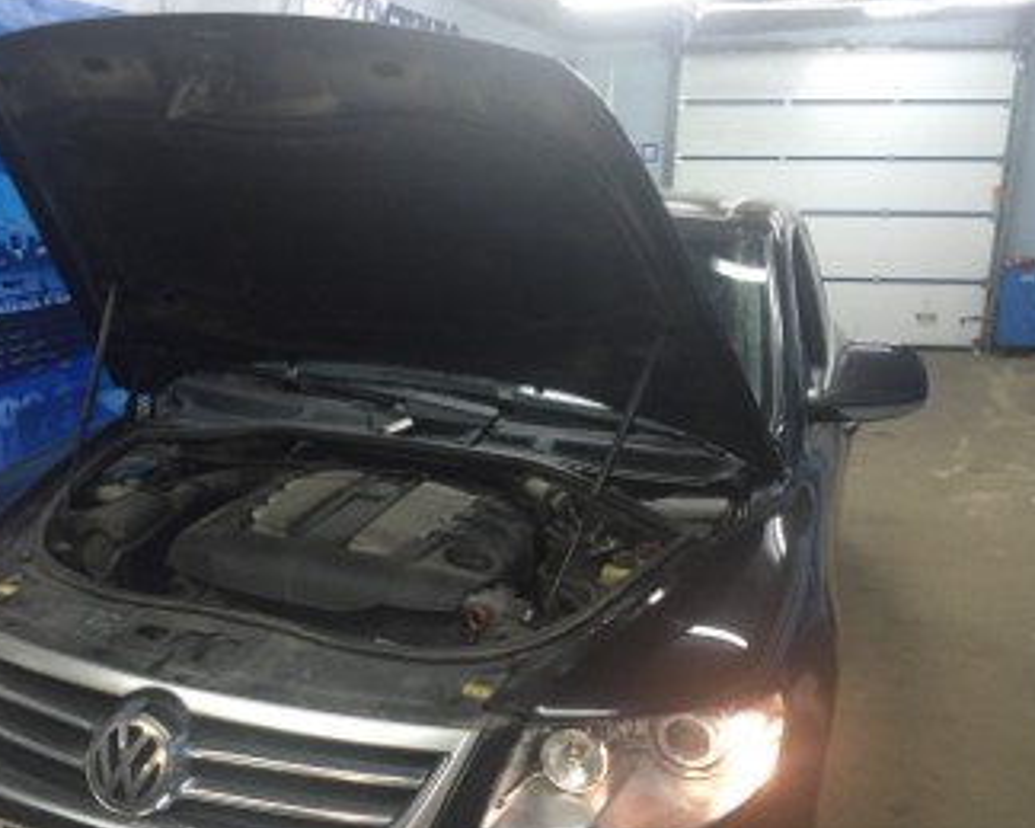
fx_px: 1072
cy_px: 457
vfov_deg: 42.2
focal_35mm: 35
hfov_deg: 51.3
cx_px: 434
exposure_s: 1/33
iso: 250
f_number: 2.2
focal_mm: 4.15
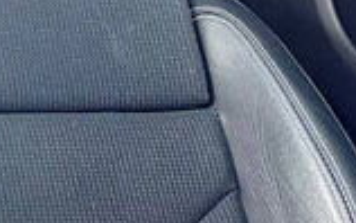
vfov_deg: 9.3
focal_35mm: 129
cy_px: -266
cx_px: -388
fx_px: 1252
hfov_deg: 13.5
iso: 250
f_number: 1.78
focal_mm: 6.86
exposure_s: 1/116
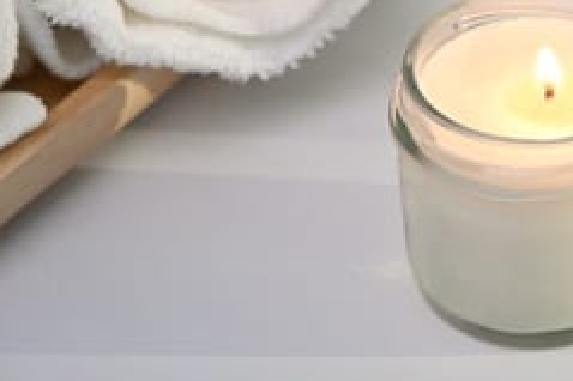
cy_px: -26
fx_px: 4199
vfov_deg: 5.2
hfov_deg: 7.7
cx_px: 700
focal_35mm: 264
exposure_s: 1/50
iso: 800
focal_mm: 105
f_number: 5.6
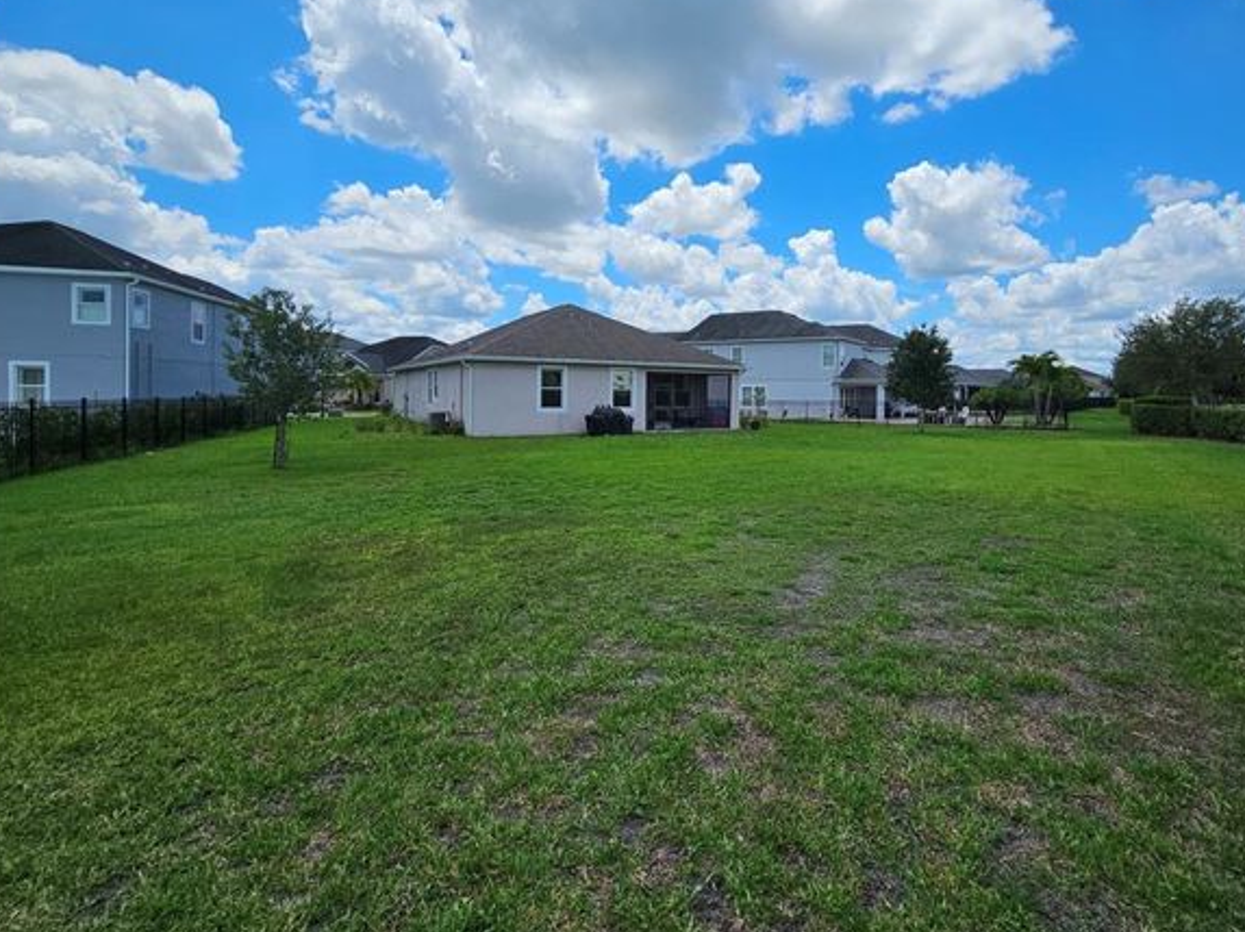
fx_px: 575
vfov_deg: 77.7
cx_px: 703
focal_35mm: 16
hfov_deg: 94.0
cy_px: 406
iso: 50
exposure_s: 1/3493
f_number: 2.2
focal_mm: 2.2
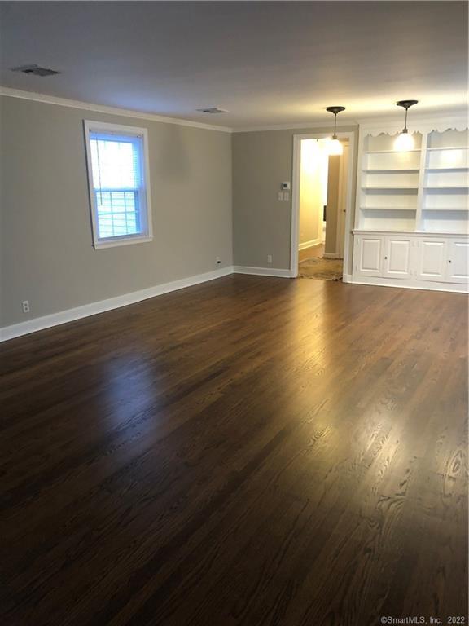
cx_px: 234
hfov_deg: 49.7
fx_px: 506
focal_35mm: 28
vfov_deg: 63.4
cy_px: 313
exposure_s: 1/15
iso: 80
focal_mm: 3.99
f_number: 1.8
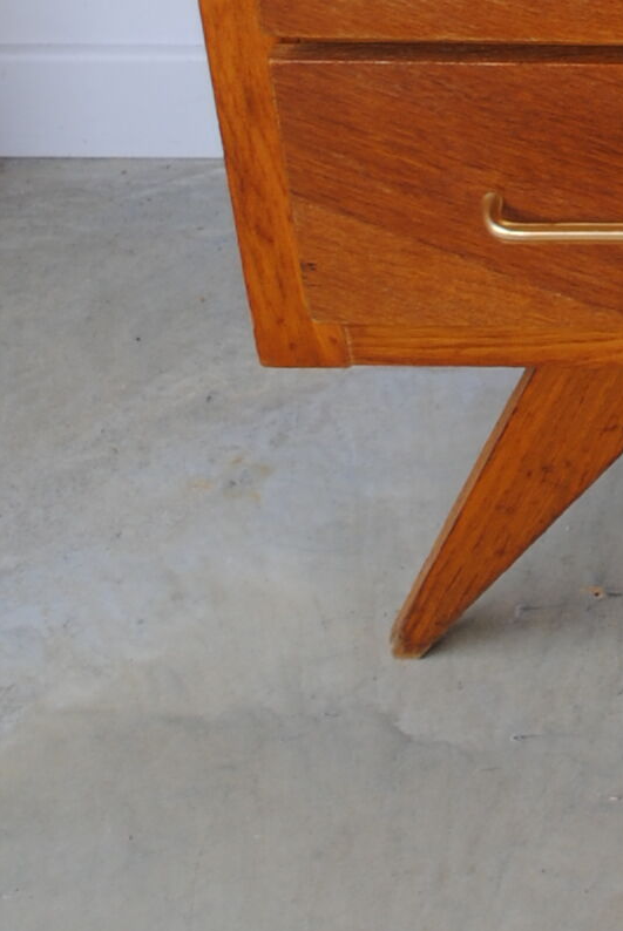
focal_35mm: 161
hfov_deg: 8.1
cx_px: 1293
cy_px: -188
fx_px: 4170
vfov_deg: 12.4
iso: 100
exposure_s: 1/80
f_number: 4
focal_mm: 22
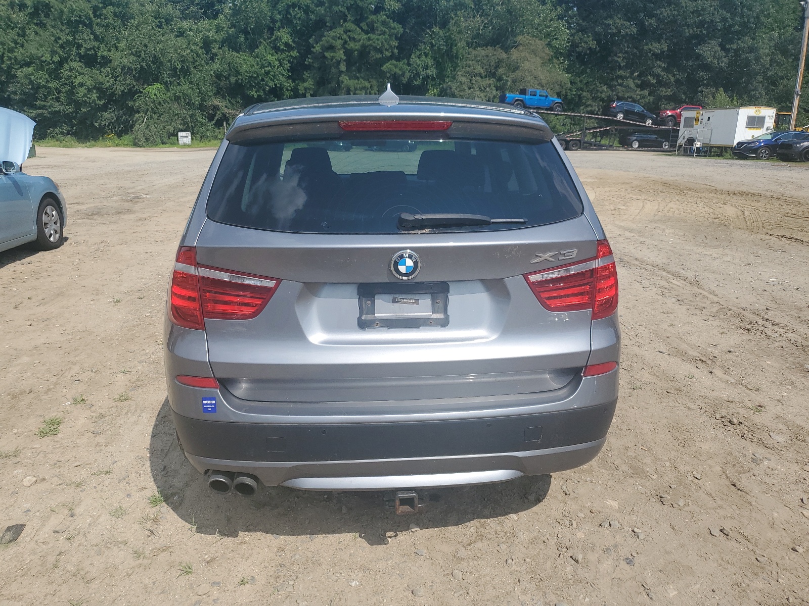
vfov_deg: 53.1
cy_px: 303
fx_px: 608
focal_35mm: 26
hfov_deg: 67.3
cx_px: 404
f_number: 1.5
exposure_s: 1/5000
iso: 50
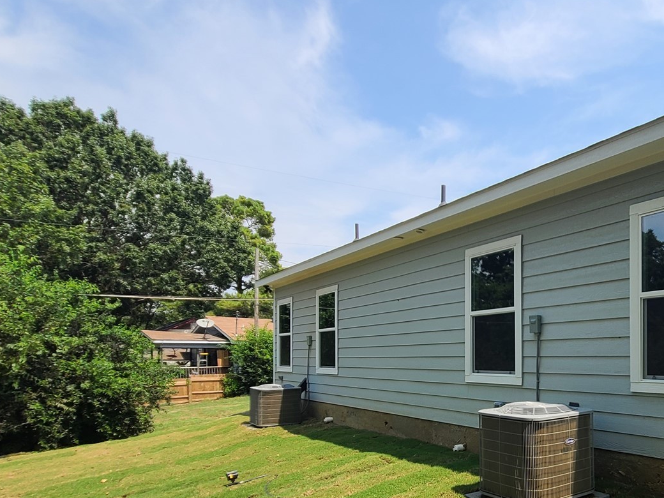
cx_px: 532
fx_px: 460
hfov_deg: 65.1
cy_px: 359
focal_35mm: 24
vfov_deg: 54.7
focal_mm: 2.2
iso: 64
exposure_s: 1/1588
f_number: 2.2
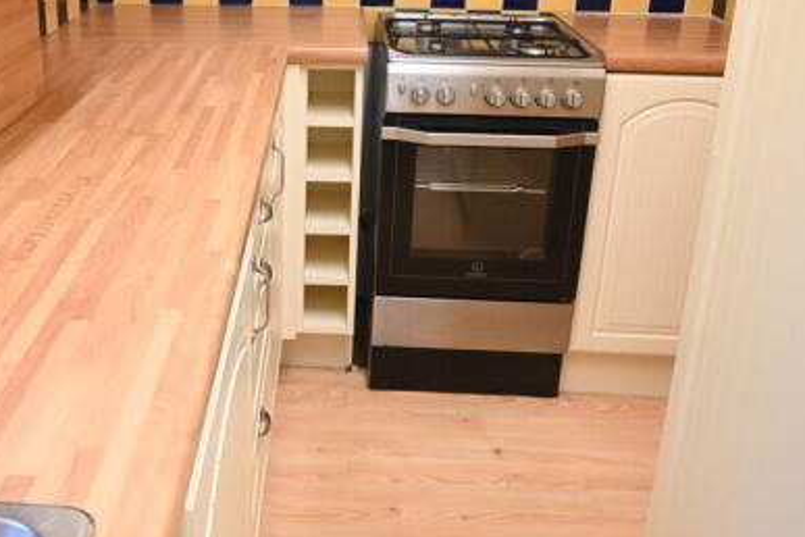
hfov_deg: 43.5
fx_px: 993
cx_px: 269
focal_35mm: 44
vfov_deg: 30.2
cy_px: 213
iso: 1000
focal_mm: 17.5
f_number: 4
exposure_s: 1/60
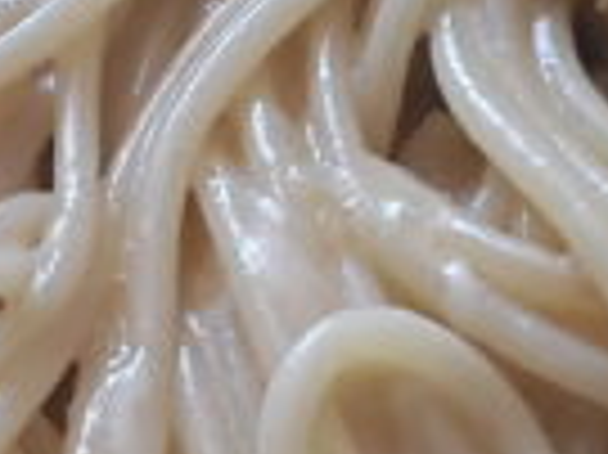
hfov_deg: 13.9
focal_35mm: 140
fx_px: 2457
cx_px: 9
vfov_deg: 10.5
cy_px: 447
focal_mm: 2.91
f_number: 1.9
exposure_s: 1/33
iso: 40
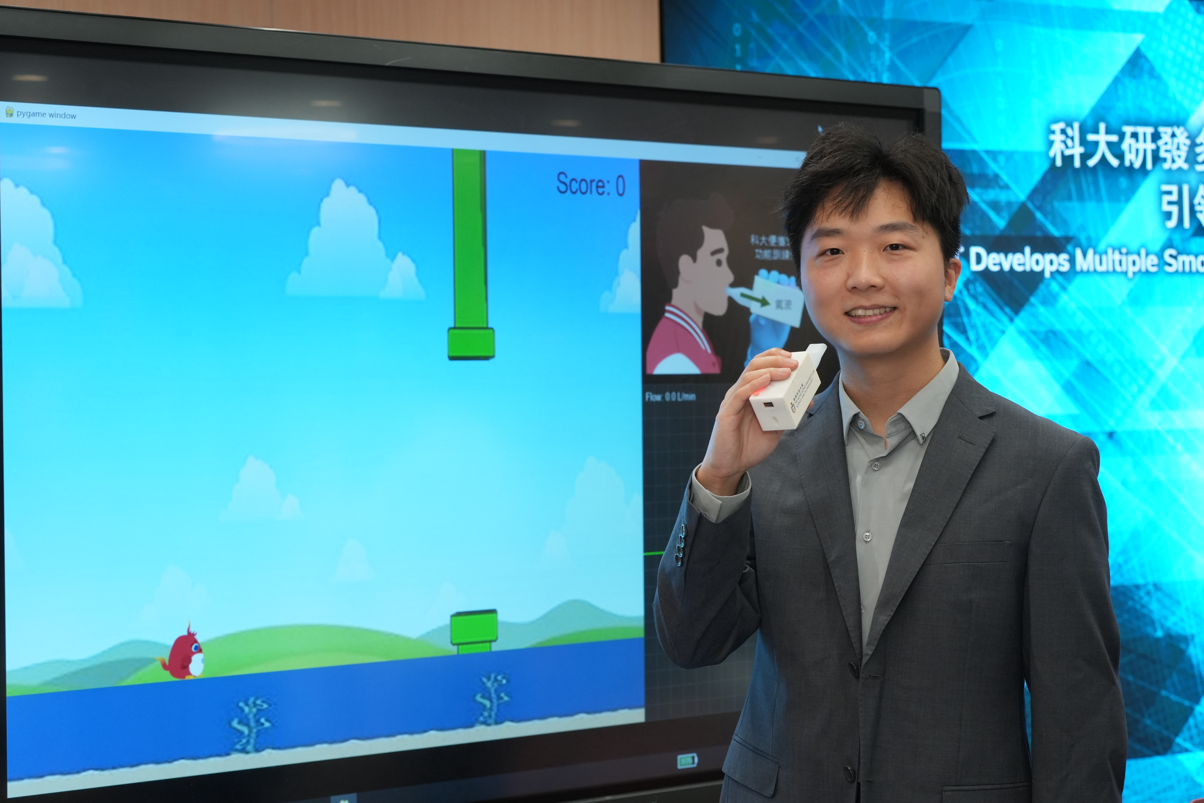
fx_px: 2341
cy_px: 402
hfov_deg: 28.8
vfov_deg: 19.5
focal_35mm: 70
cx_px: 602
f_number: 5.6
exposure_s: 1/125
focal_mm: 70
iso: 2000
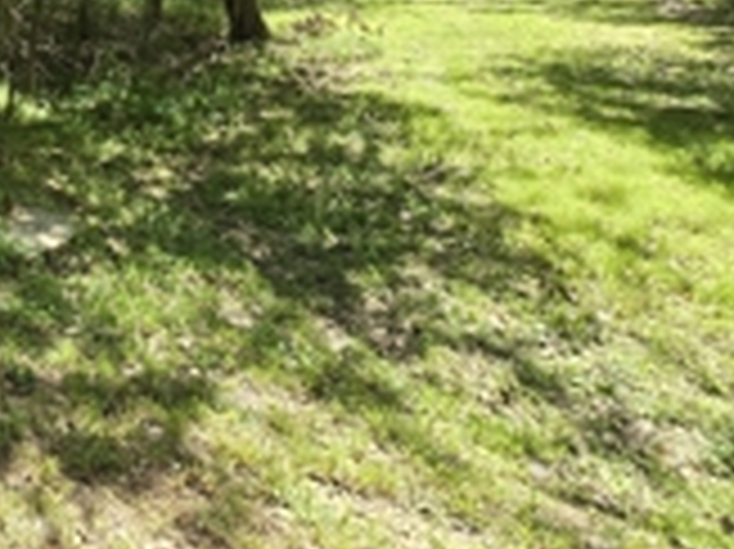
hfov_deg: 40.3
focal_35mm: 32
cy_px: -50
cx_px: -144
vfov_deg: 37.3
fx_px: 678
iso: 50
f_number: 2.2
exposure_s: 1/322
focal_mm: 2.2
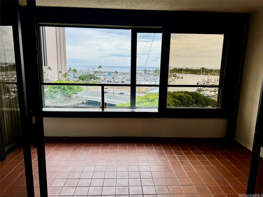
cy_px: 98
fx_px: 182
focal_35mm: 24
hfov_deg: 71.6
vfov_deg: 56.8
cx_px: 132
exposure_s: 1/1285
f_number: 1.78
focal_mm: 6.76
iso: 80
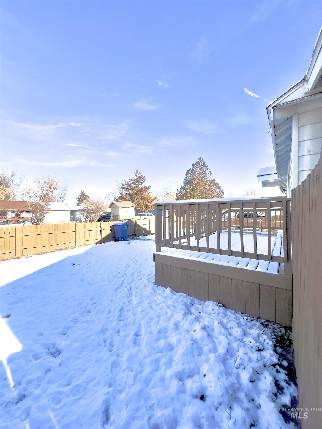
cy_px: 214
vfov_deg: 106.2
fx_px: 161
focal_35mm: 13
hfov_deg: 89.9
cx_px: 161
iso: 32
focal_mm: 1.57
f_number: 1.8
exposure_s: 1/1449
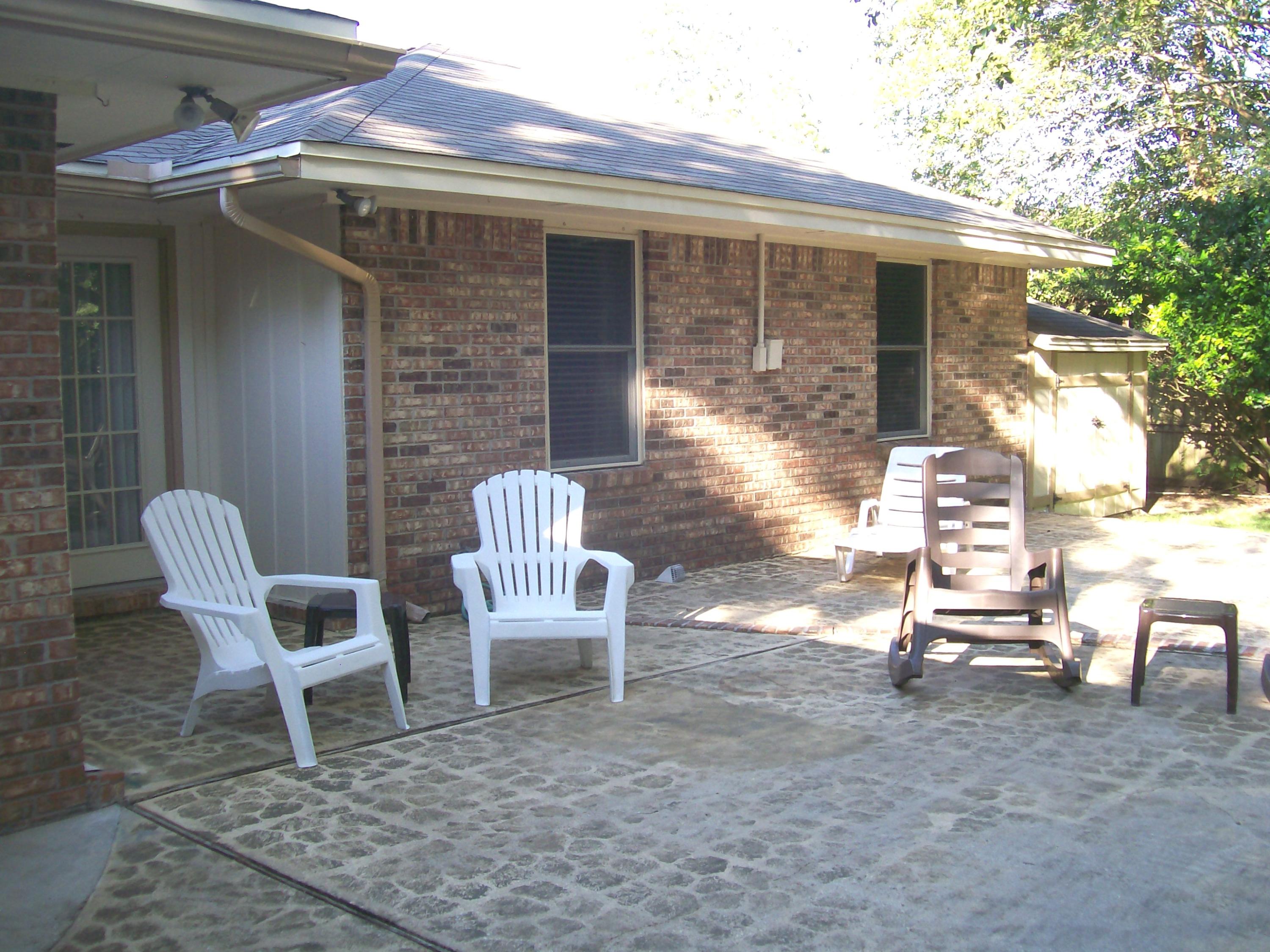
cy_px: 476
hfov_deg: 51.4
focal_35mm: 36
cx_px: 635
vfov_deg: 39.7
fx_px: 1321
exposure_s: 1/125
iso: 80
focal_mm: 6
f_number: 2.7
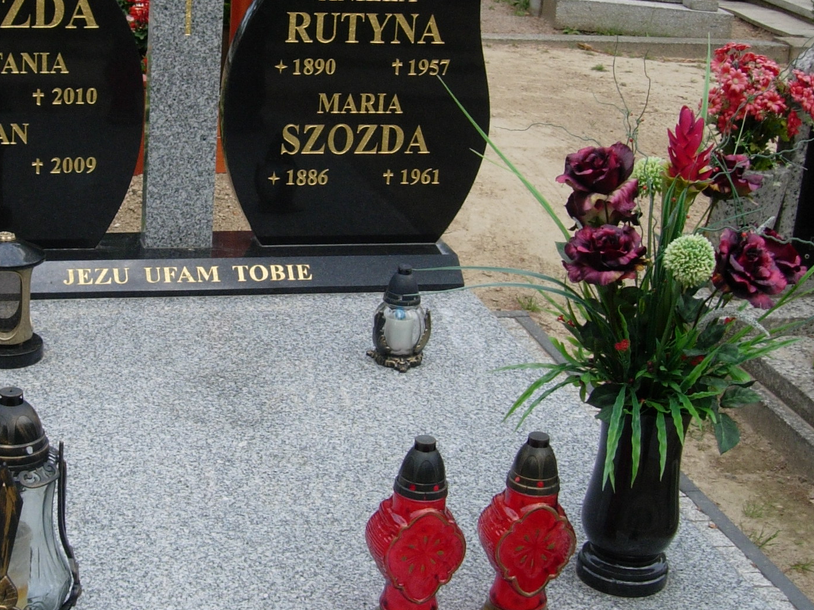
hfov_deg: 27.0
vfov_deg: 20.7
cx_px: 201
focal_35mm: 71
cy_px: 333
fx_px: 1669
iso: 64
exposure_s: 1/813
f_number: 2.8
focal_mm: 7.8
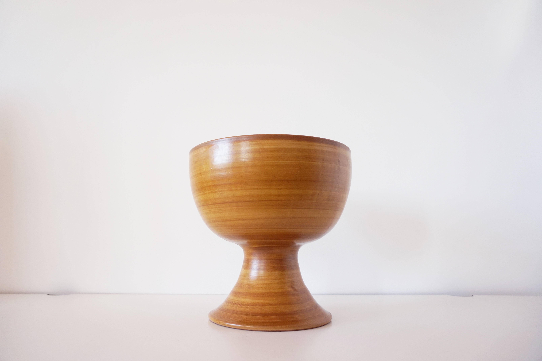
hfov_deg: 73.8
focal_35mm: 24
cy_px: 180
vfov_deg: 53.1
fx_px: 361
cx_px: 271
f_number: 4
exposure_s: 1/160
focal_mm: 16
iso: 250
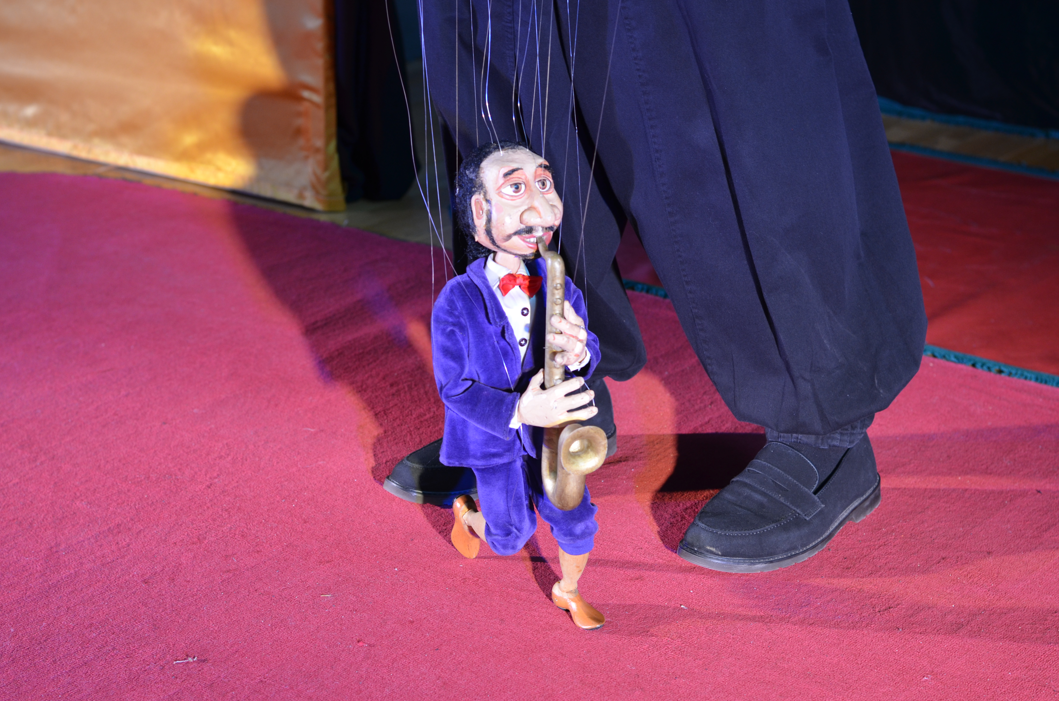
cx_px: 530
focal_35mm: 75
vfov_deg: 18.1
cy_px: 350
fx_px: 2202
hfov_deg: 27.0
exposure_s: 1/60
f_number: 4
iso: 400
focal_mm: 50
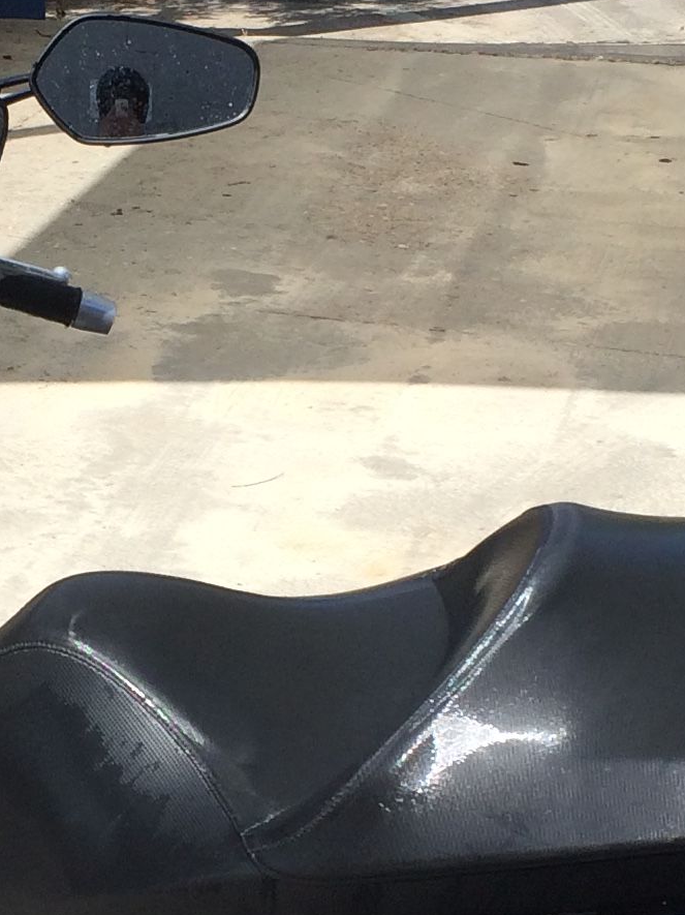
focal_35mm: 107
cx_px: 89
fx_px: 2825
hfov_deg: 13.7
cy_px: 598
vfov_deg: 18.3
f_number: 2.2
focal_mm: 4.15
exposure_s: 1/1709
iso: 32
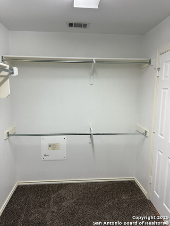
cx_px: 85
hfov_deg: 56.8
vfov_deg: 71.6
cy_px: 113
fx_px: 157
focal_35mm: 24
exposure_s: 1/60
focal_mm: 6.76
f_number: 1.78
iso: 400
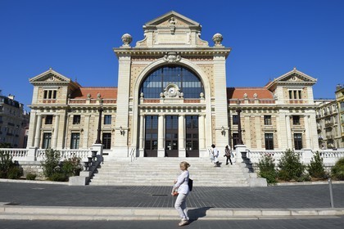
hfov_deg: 73.7
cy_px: 114
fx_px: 229
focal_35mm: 24
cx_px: 172
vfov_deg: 53.1
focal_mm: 24
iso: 200
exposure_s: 1/250
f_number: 14
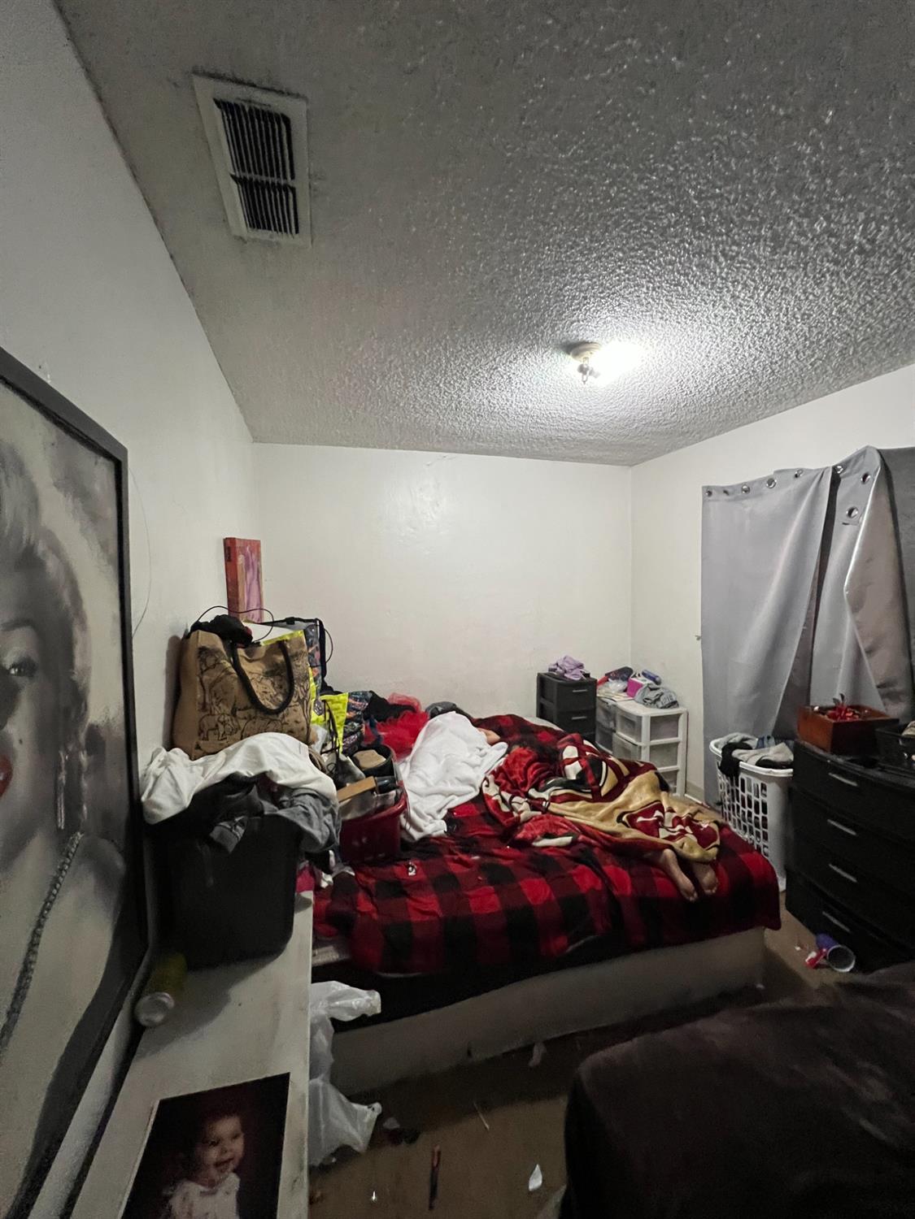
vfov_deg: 106.2
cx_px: 458
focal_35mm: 13
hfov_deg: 89.9
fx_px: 458
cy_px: 610
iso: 500
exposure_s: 1/60
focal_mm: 1.57
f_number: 1.8
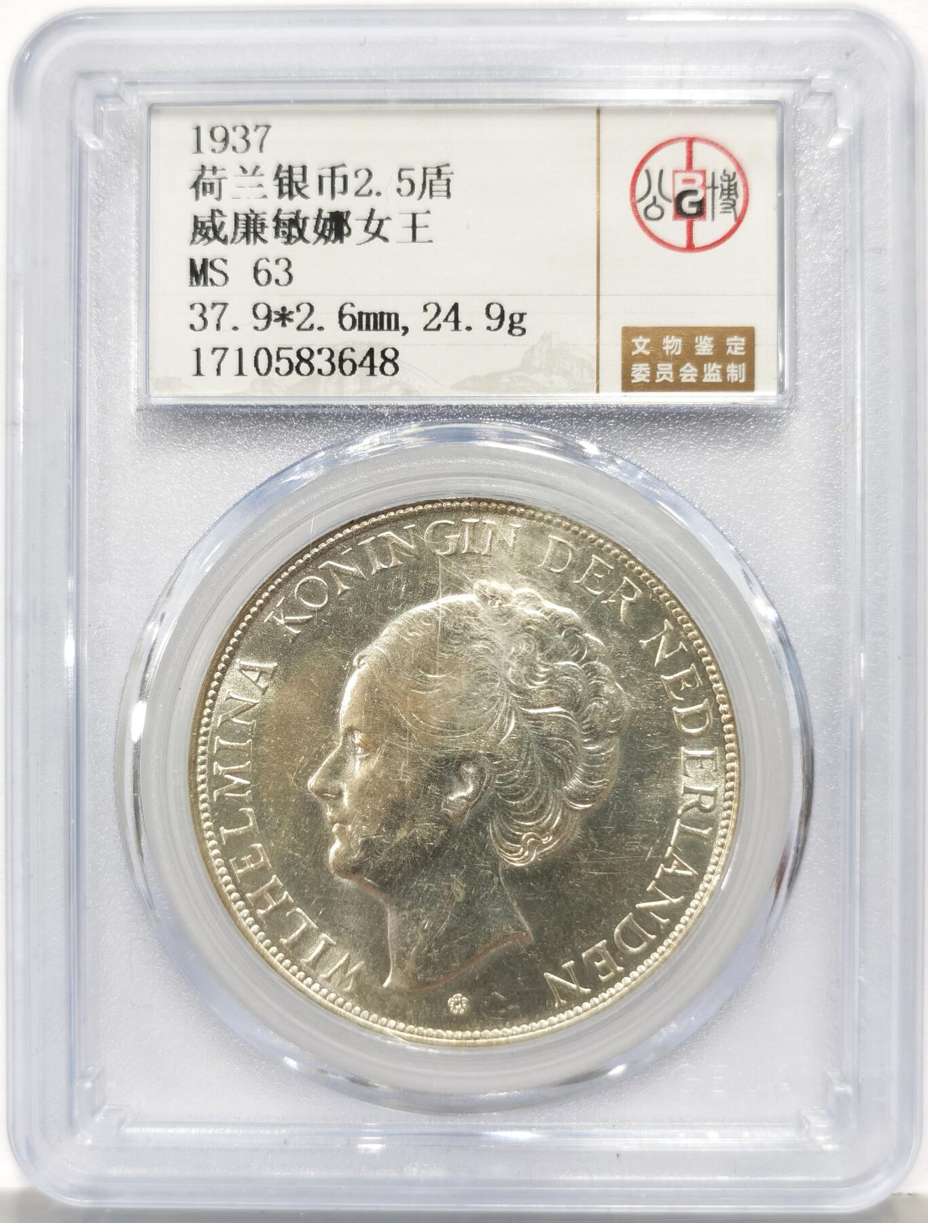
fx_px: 1916
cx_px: 464
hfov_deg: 27.2
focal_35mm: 54
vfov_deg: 35.4
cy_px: 612
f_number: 16
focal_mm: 5.56
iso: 160
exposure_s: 1/100
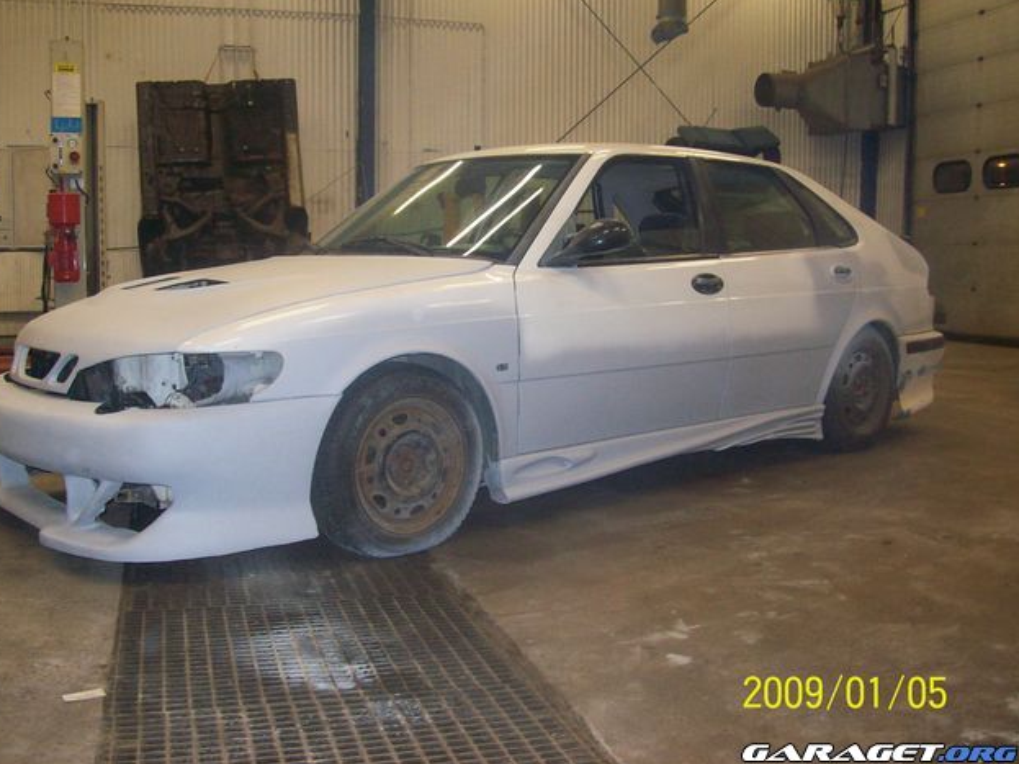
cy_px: 376
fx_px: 1089
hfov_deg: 50.1
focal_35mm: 37
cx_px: 499
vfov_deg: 38.7
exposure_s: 1/64
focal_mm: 6
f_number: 2.7
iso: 200
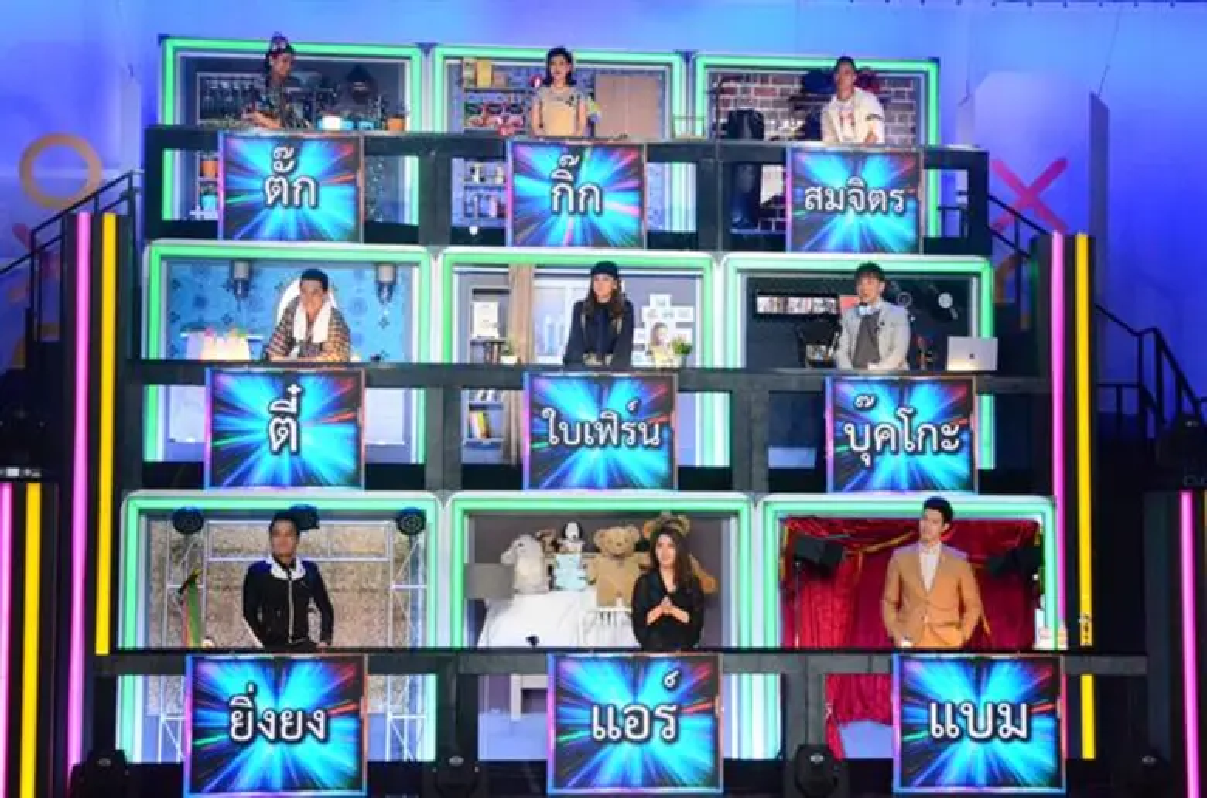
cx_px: 604
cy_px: 399
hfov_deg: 27.1
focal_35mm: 75
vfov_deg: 18.1
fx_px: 2508
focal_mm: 50
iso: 6400
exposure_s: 1/125
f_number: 14
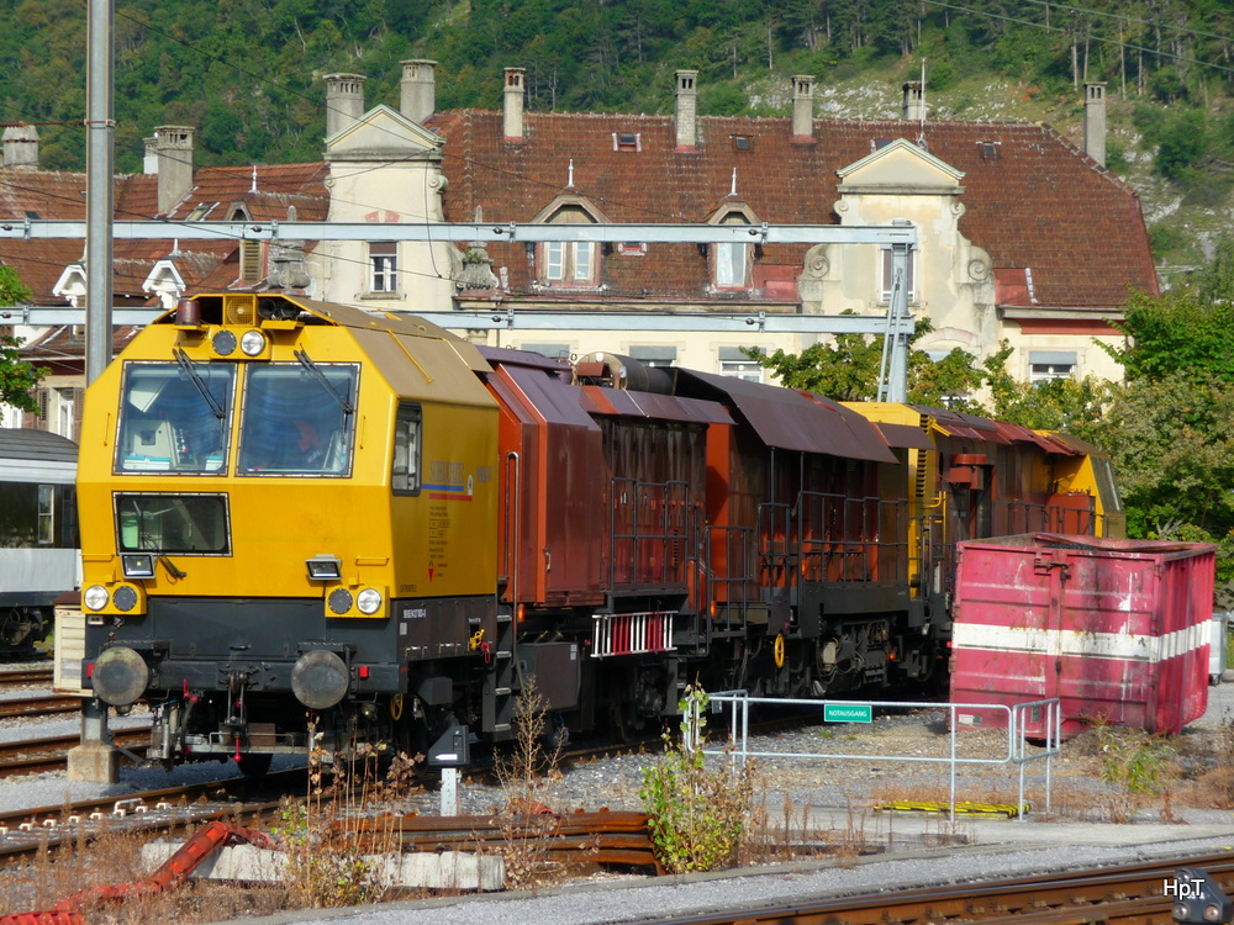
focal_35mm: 158
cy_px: 462
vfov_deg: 9.4
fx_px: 5632
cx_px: 617
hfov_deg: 12.5
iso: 100
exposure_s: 1/400
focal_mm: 27.1
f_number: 4.8
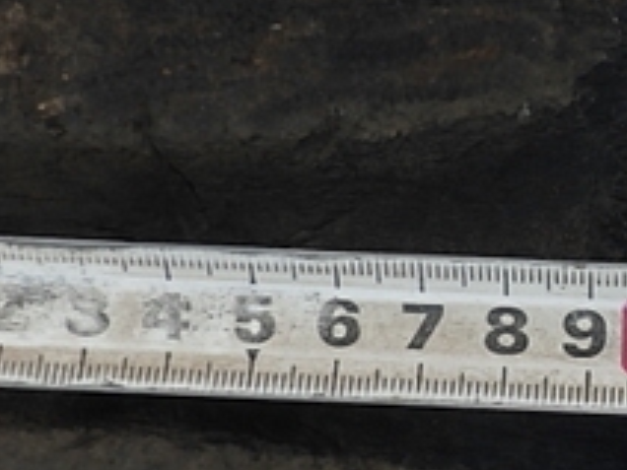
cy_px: 251
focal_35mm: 77
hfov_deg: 23.7
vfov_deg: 19.1
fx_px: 1395
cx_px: 692
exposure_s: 1/500
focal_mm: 6.1
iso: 125
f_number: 4.6
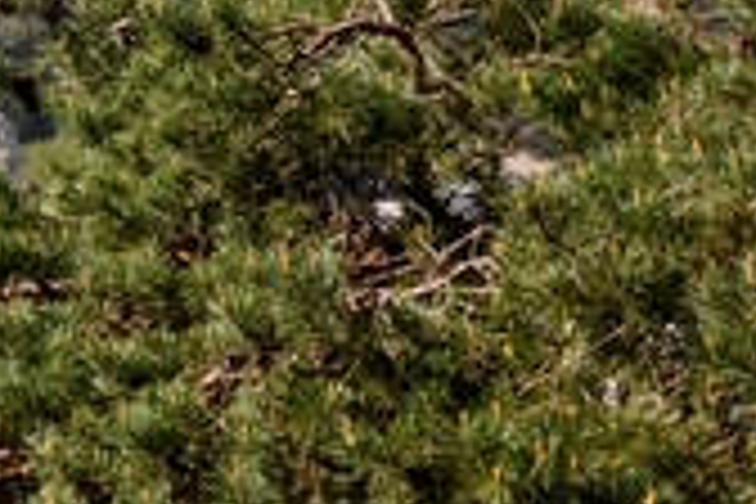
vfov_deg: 4.6
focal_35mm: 292
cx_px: -963
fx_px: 6132
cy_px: -486
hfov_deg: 6.7
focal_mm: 32
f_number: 16
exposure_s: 1/100
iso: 200
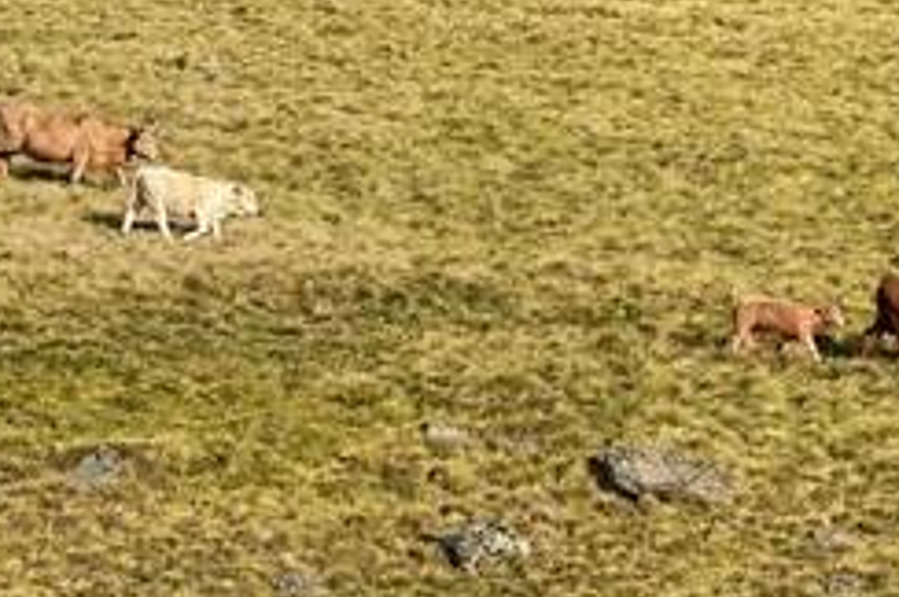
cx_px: 2778
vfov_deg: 2.1
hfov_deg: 3.1
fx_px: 16036
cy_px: -1061
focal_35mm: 643
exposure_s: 1/250
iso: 200
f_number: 11
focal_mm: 98
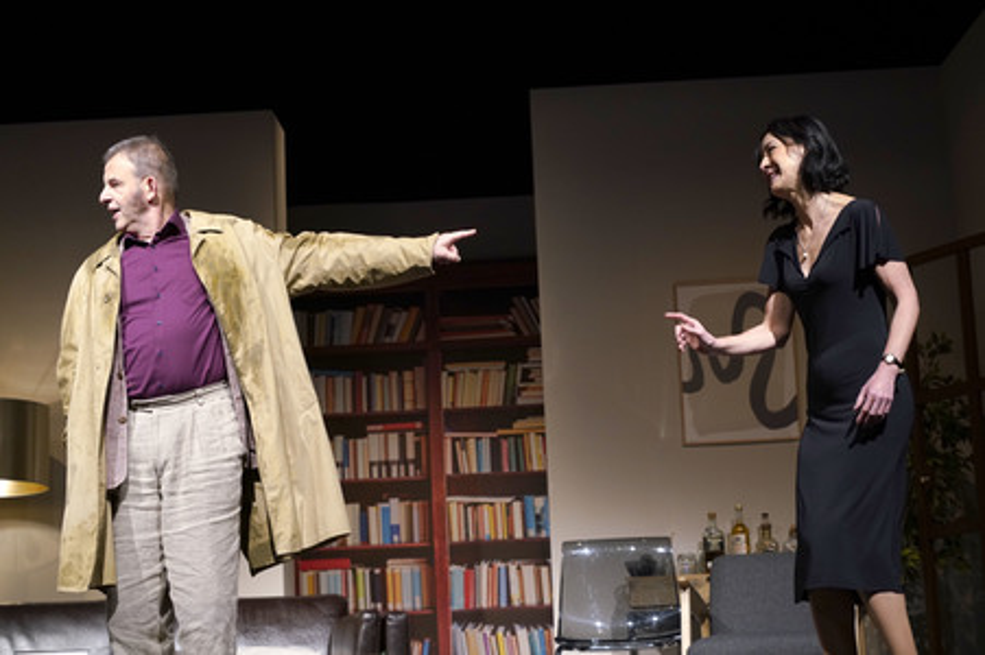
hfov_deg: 27.4
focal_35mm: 74
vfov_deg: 18.4
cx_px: 492
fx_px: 2023
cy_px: 328
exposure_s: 1/160
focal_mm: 74
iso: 1600
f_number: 5.6
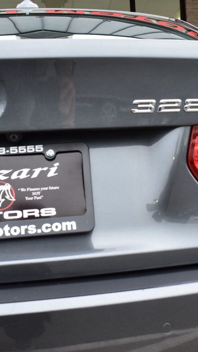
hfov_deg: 21.6
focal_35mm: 55
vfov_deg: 38.0
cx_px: 159
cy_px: 176
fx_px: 511
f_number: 8
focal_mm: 23
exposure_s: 1/60
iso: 400
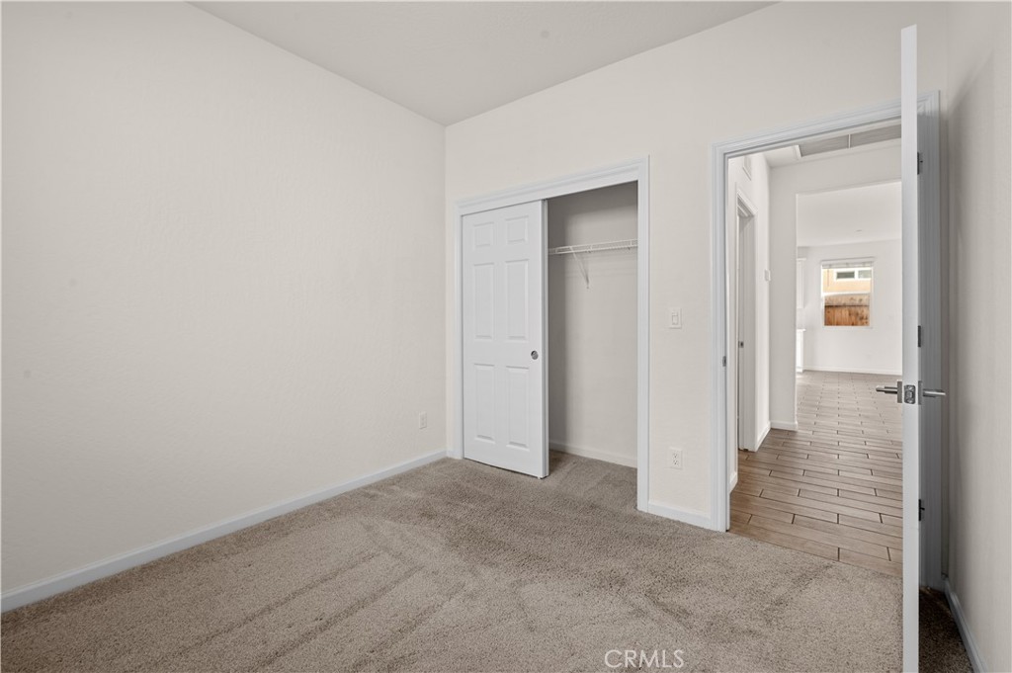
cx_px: 506
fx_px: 421
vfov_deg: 77.2
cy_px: 336
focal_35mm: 15
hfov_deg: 100.4
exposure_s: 1/8
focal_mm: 15
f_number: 9
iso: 250
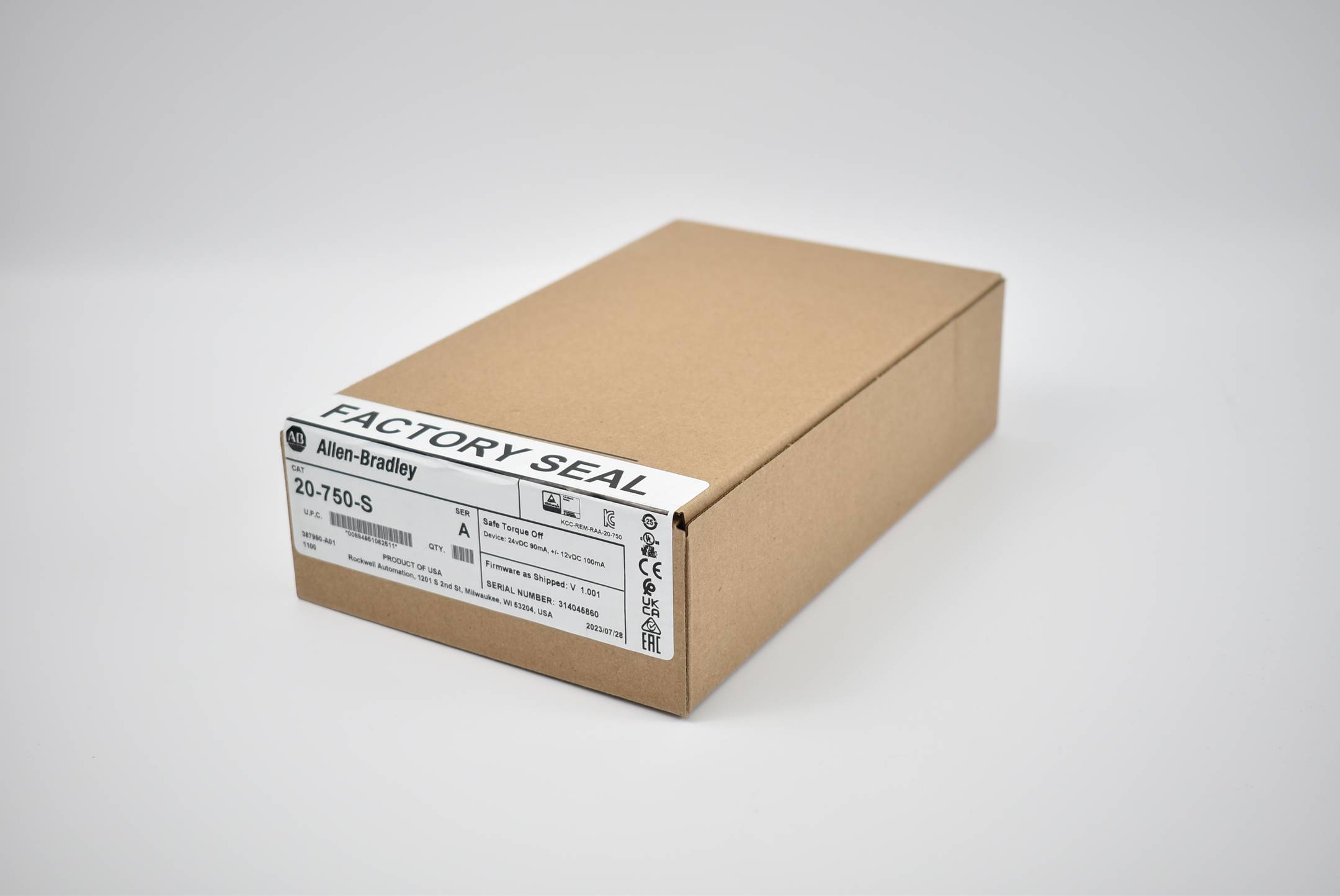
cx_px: 670
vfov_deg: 26.5
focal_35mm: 51
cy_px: 448
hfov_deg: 38.9
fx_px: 1900
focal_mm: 34
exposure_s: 1/50
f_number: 4.5
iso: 125
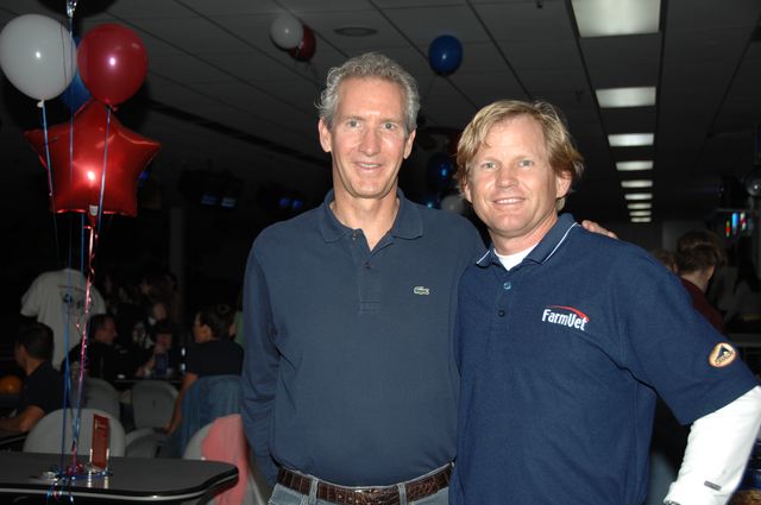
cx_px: 380
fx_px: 1108
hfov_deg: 37.9
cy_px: 252
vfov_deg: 25.7
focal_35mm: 52
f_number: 4.2
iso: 200
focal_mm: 35
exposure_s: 1/125
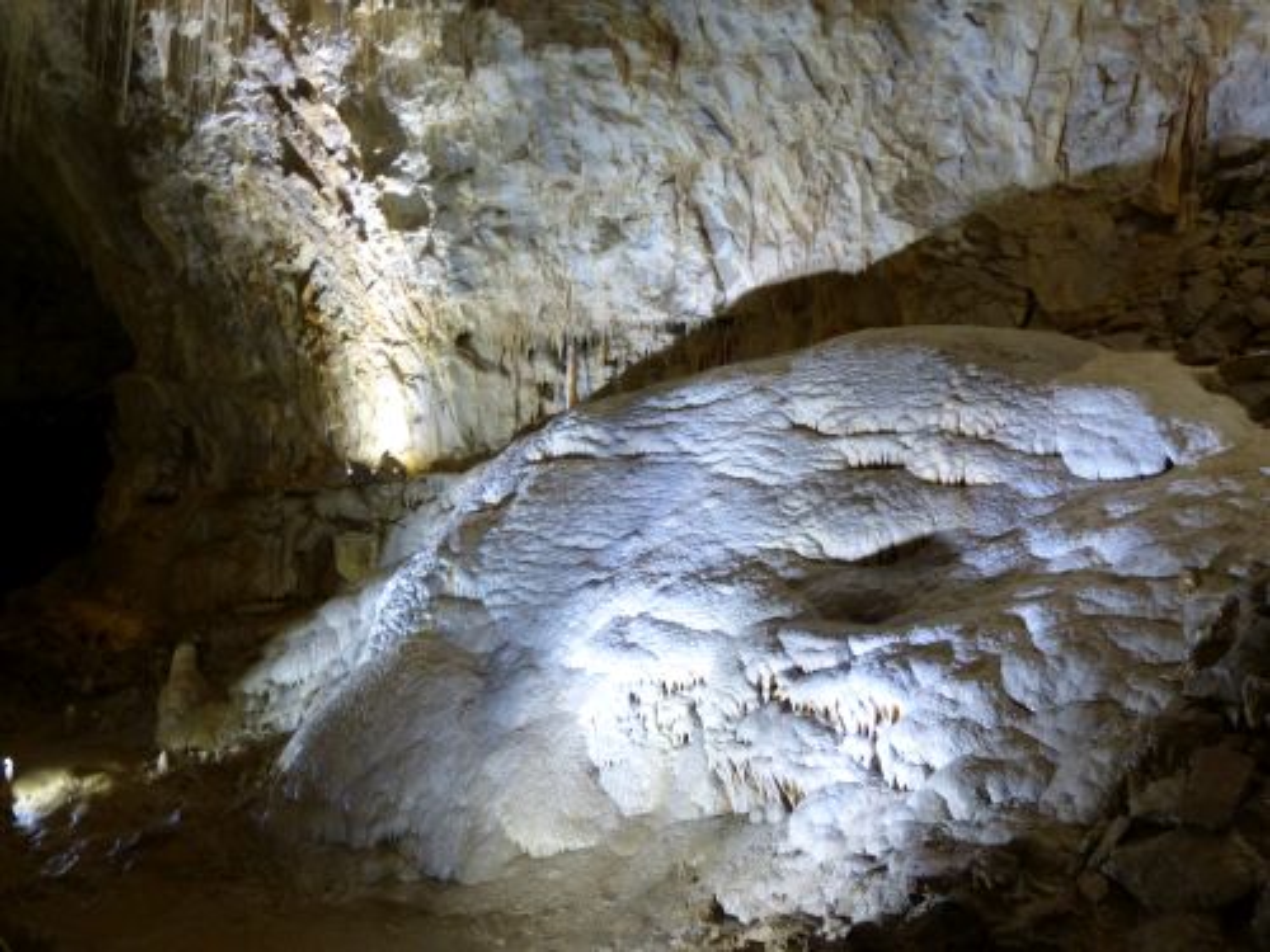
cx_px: 635
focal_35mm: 29
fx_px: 1064
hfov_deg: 61.7
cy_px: 476
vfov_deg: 48.2
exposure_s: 1/5
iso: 200
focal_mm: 5.3
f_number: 4
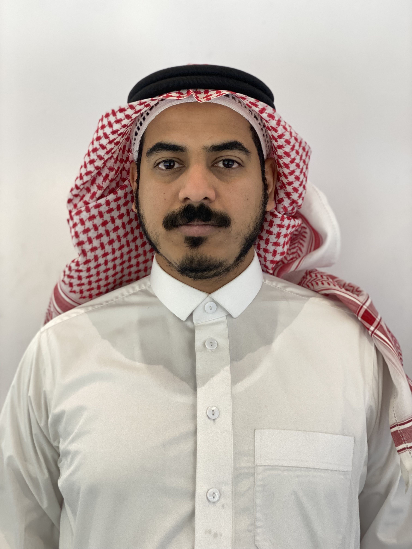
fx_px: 825
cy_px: 274
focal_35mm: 52
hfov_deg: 28.0
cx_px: 206
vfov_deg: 36.8
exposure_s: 1/60
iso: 160
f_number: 2
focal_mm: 6
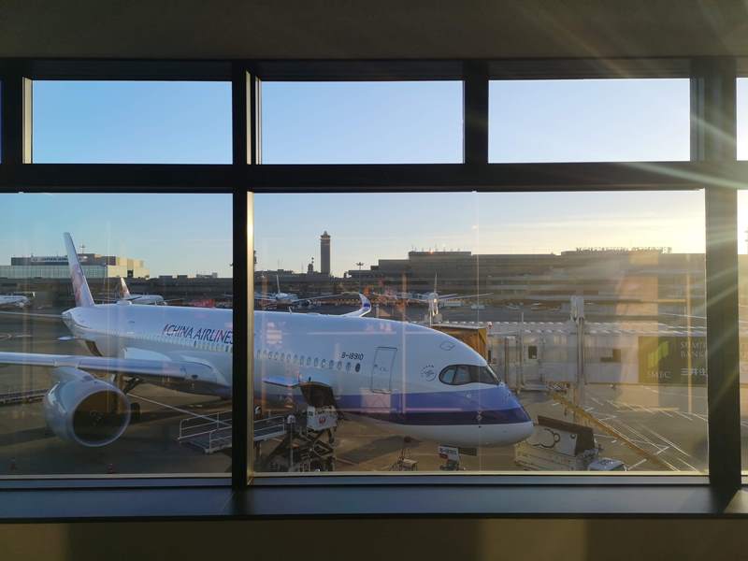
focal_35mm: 27
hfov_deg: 65.3
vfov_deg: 51.4
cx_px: 374
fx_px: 583
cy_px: 280
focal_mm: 3.95
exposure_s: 1/309
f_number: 1.8
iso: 50
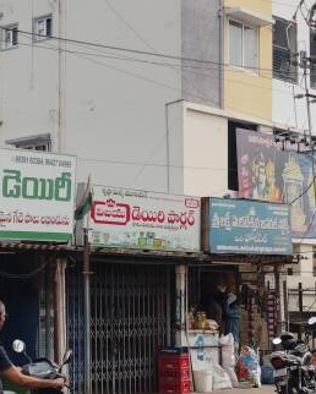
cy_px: 220
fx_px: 1028
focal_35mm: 88
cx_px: 28
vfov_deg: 21.7
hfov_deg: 17.2
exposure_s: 1/2315
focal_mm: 4.25
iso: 50
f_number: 1.8
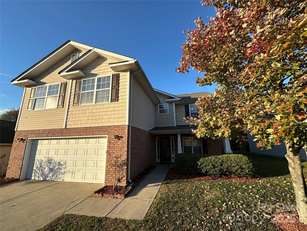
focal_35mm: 14
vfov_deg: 85.7
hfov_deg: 102.1
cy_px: 116
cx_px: 154
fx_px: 124
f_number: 2.2
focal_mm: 2.22
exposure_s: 1/988
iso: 50
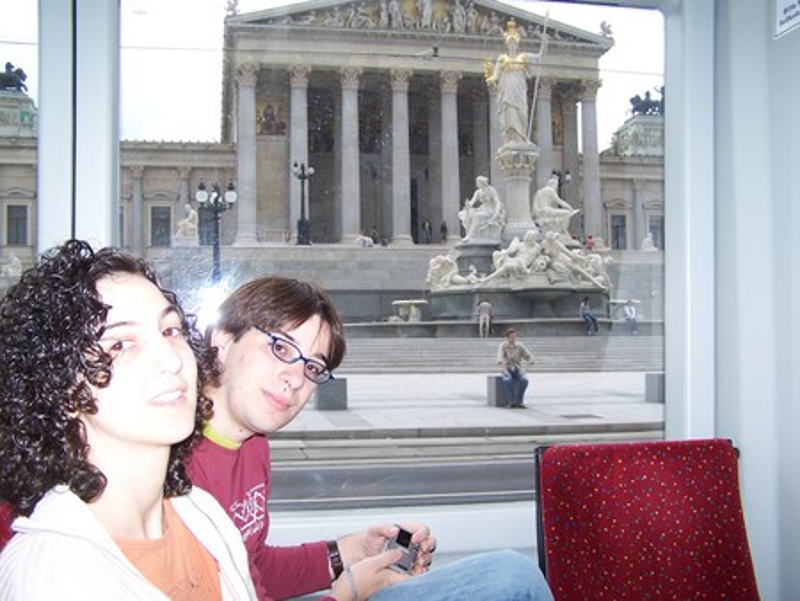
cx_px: 400
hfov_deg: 49.0
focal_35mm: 38
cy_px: 300
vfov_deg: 37.8
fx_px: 879
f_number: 2.8
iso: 80
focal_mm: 6.3
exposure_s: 1/200
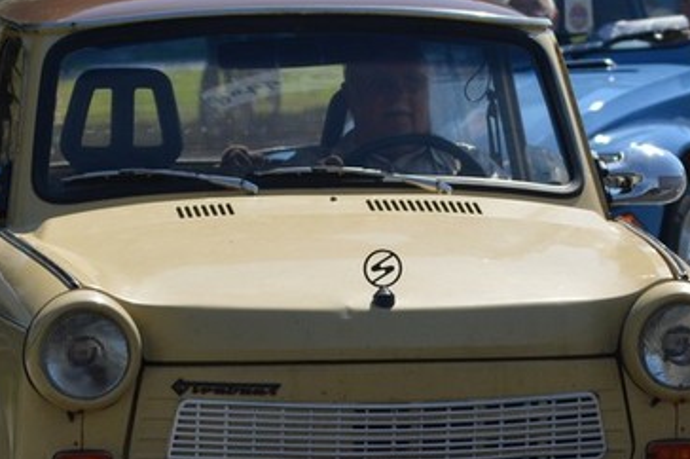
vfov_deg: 4.1
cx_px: 409
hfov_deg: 6.2
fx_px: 6396
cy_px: 280
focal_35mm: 334
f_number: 5
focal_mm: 90
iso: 100
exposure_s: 1/1000
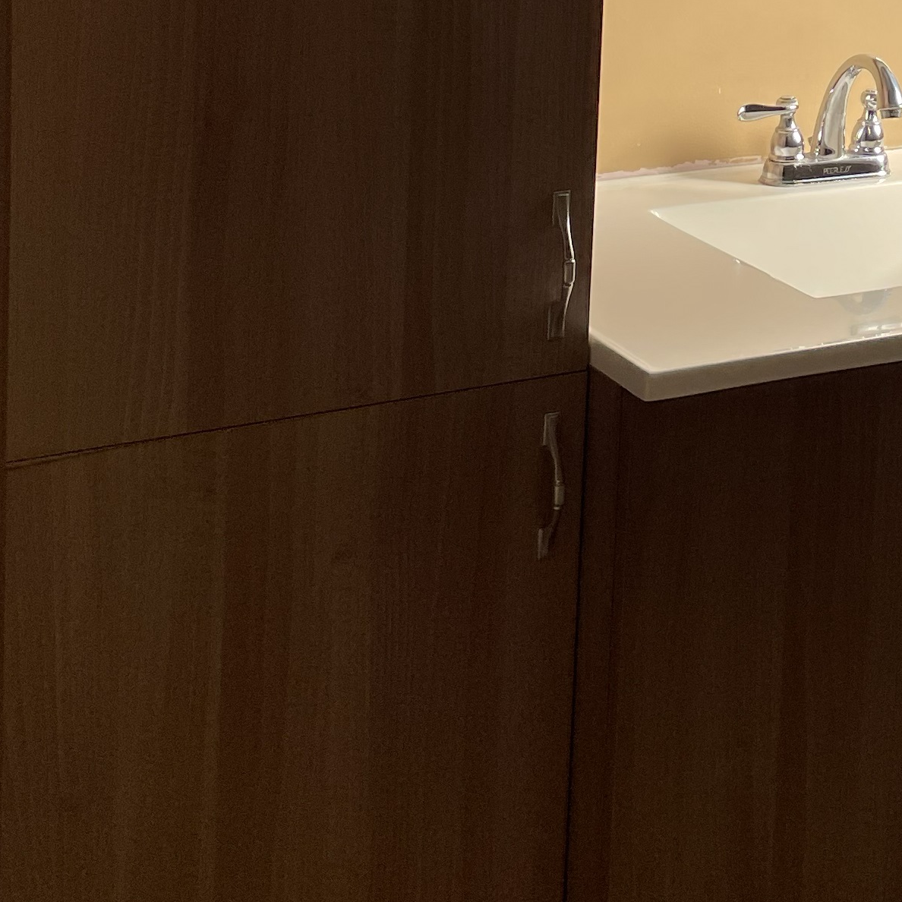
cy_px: -64
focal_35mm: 78
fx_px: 2299
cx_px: 902
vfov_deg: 21.2
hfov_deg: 21.4
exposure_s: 1/868
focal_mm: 4.2
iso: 32
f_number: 1.6
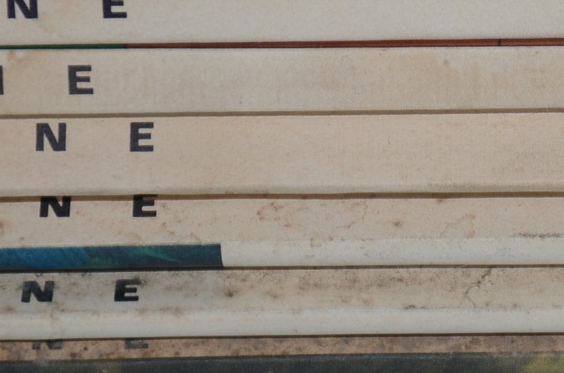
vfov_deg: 3.1
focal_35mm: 436
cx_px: 609
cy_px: -18
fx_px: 6815
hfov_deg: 4.7
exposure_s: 1/60
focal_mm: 98
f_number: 5.6
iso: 100
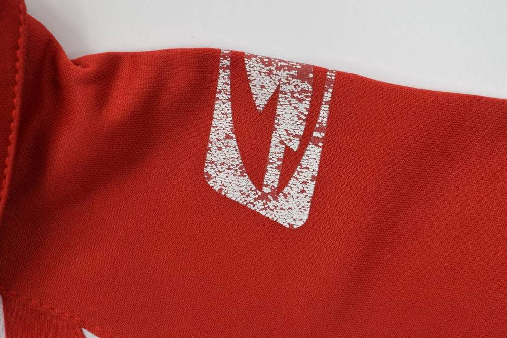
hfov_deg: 41.1
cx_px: 254
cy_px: 169
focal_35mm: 48
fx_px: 676
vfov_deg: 28.1
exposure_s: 1/60
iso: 400
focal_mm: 32
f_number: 11
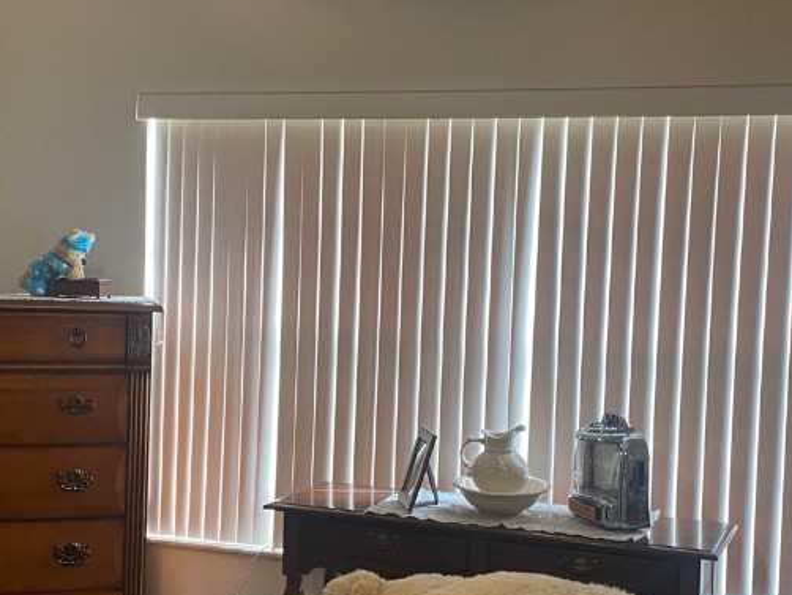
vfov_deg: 27.5
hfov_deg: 36.1
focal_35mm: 53
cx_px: 453
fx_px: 1213
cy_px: 328
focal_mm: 4.25
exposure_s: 1/60
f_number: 1.8
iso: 200
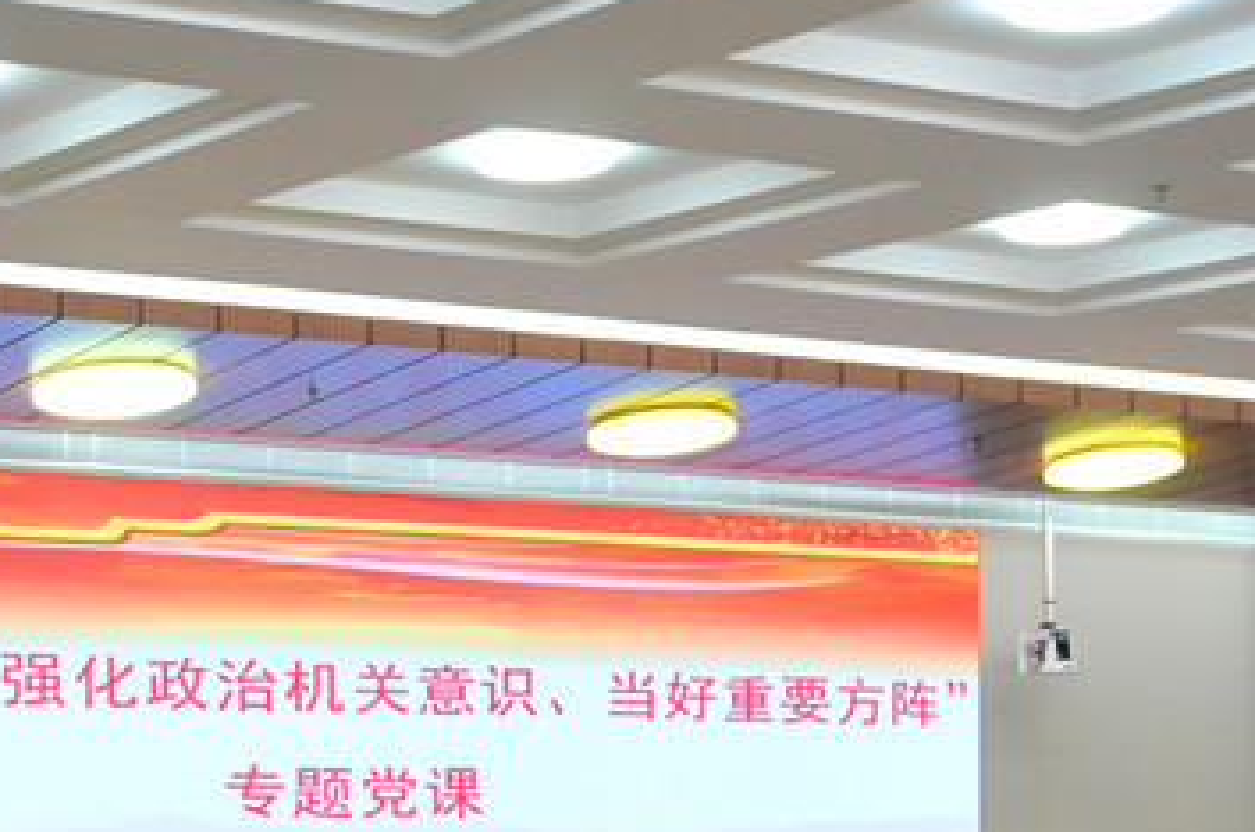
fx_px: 3549
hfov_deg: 19.8
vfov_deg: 13.0
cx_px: 196
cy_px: 1013
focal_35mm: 102
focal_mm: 24
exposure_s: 1/60
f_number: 4
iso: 1000
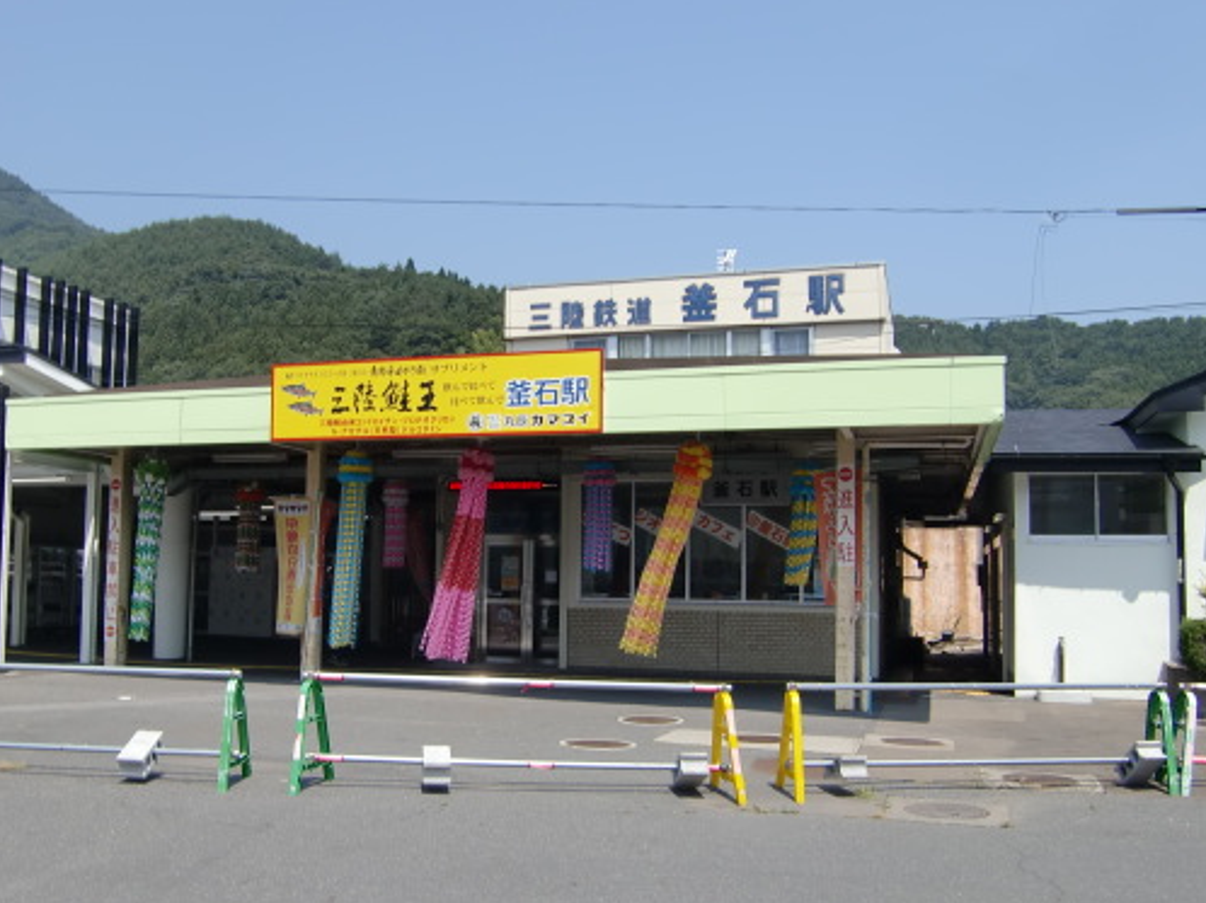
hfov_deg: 51.2
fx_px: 1254
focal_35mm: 36
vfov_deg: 39.6
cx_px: 518
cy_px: 508
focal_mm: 4.9
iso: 64
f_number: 7
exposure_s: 1/160
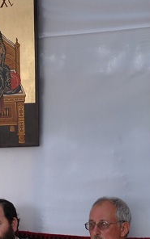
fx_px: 851
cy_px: 272
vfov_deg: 15.6
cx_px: -156
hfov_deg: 9.4
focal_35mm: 130
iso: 200
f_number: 5
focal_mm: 21
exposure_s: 1/100
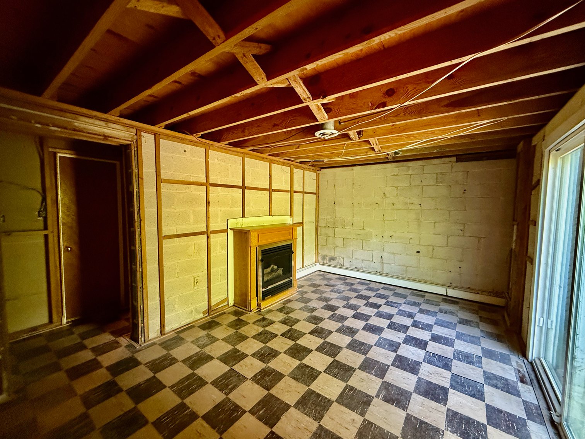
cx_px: 292
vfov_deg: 85.7
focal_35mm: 14
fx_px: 237
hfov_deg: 102.1
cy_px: 220
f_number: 2.2
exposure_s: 1/60
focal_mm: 2.22
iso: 640
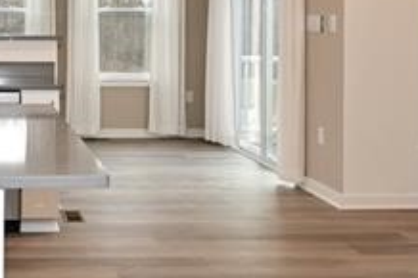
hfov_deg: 28.8
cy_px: 28
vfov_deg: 20.2
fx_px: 766
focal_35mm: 66
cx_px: 10
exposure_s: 1/60
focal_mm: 12
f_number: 4
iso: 280
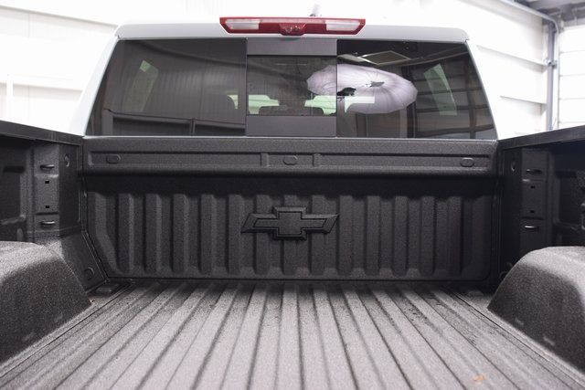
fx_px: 585
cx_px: 292
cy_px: 195
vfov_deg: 36.9
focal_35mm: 36
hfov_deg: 53.1
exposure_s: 1/60
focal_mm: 24
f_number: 3.2
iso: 1600
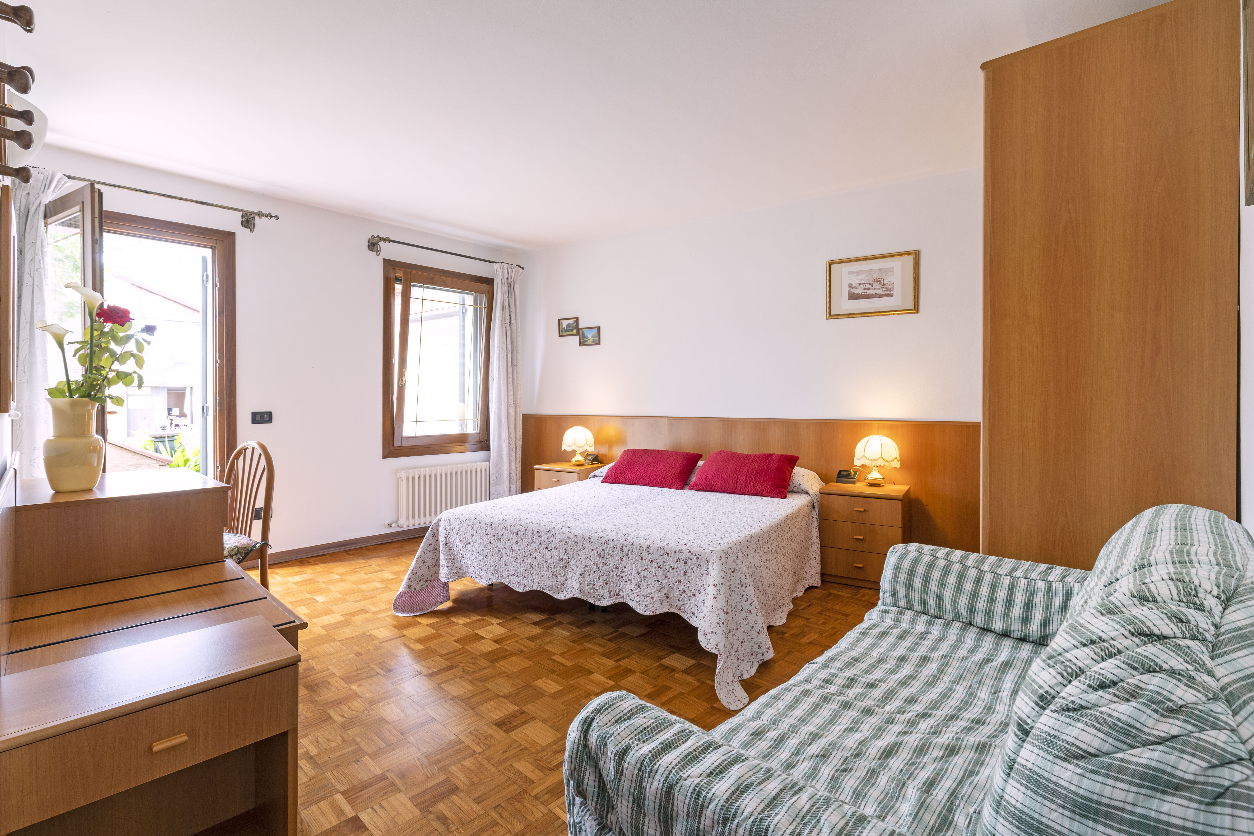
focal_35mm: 16
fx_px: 557
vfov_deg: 73.7
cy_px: 418
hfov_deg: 96.7
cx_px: 627
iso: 200
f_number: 11
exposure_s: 1/1.67
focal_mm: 16
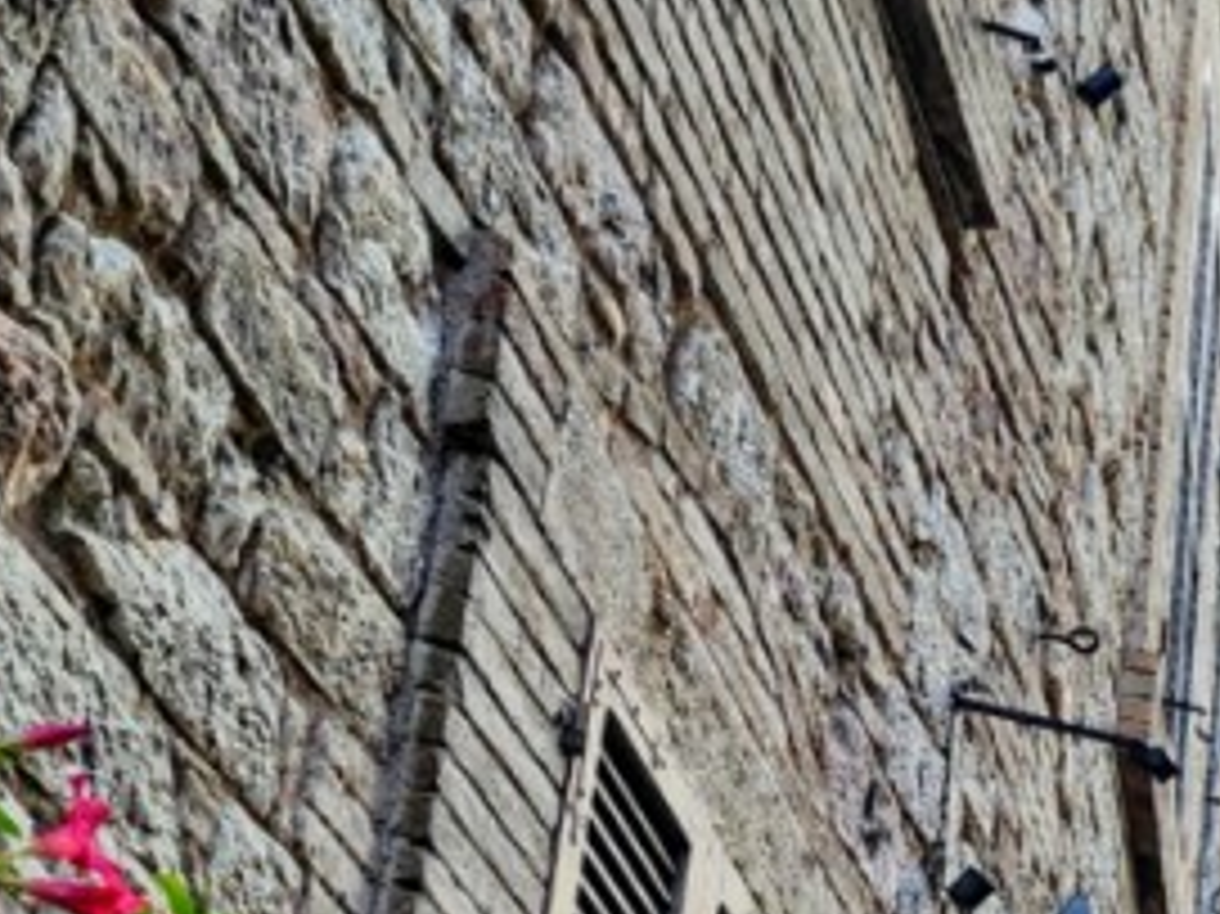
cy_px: 1589
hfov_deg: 16.9
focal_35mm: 102
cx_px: 1985
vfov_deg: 13.2
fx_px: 3593
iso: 64
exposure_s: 1/180
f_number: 1.8
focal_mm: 6.4
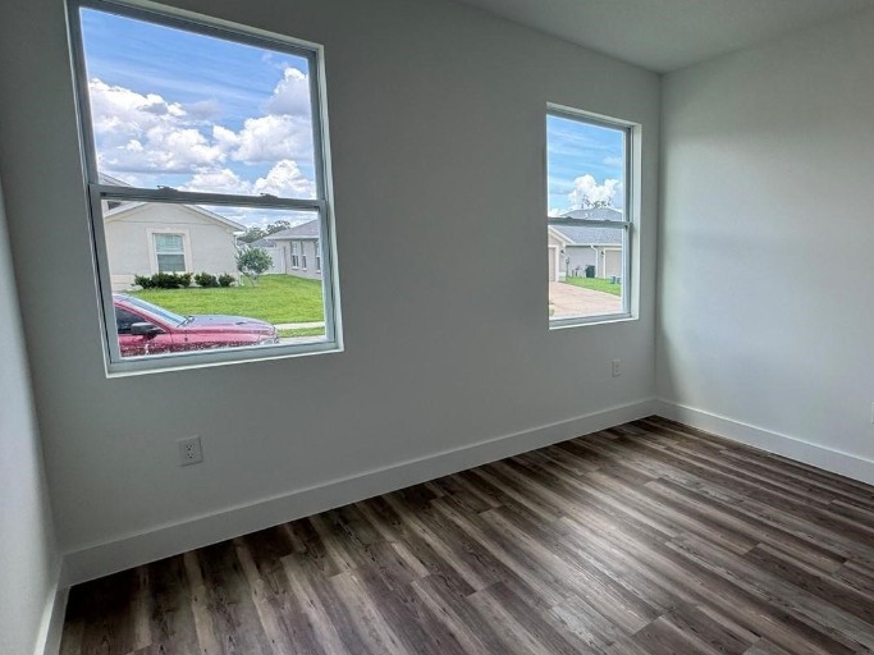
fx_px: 530
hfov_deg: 73.9
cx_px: 646
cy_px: 326
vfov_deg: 63.4
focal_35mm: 21
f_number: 2.2
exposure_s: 1/120
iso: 50
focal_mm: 2.22
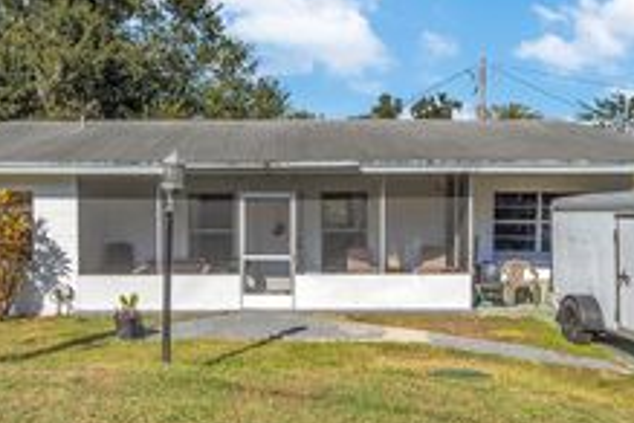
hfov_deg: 58.5
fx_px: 564
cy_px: 155
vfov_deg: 40.8
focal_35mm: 32
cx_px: 272
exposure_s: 1/2000
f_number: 7.1
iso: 400
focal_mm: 14
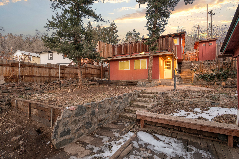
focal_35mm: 17
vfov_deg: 70.4
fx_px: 113
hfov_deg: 93.3
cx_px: 120
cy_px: 80
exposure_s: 2
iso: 400
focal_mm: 17
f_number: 8
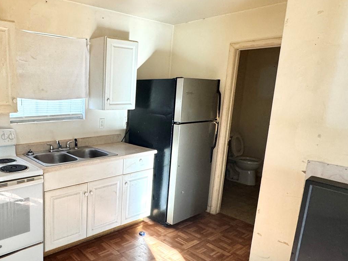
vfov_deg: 49.7
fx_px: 281
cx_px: 89
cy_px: 143
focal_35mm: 28
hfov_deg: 60.2
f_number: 2.2
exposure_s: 1/99
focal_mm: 2.22
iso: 250
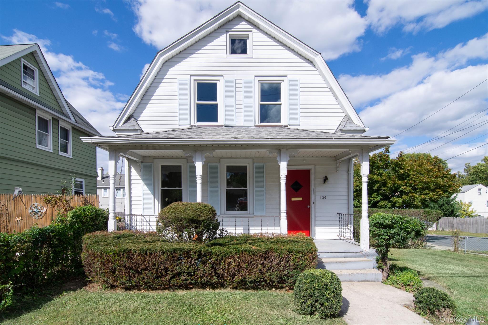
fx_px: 224
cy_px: 162
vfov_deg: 72.0
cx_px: 244
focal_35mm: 16
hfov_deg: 95.0
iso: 400
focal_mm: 11
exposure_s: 1/320
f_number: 14
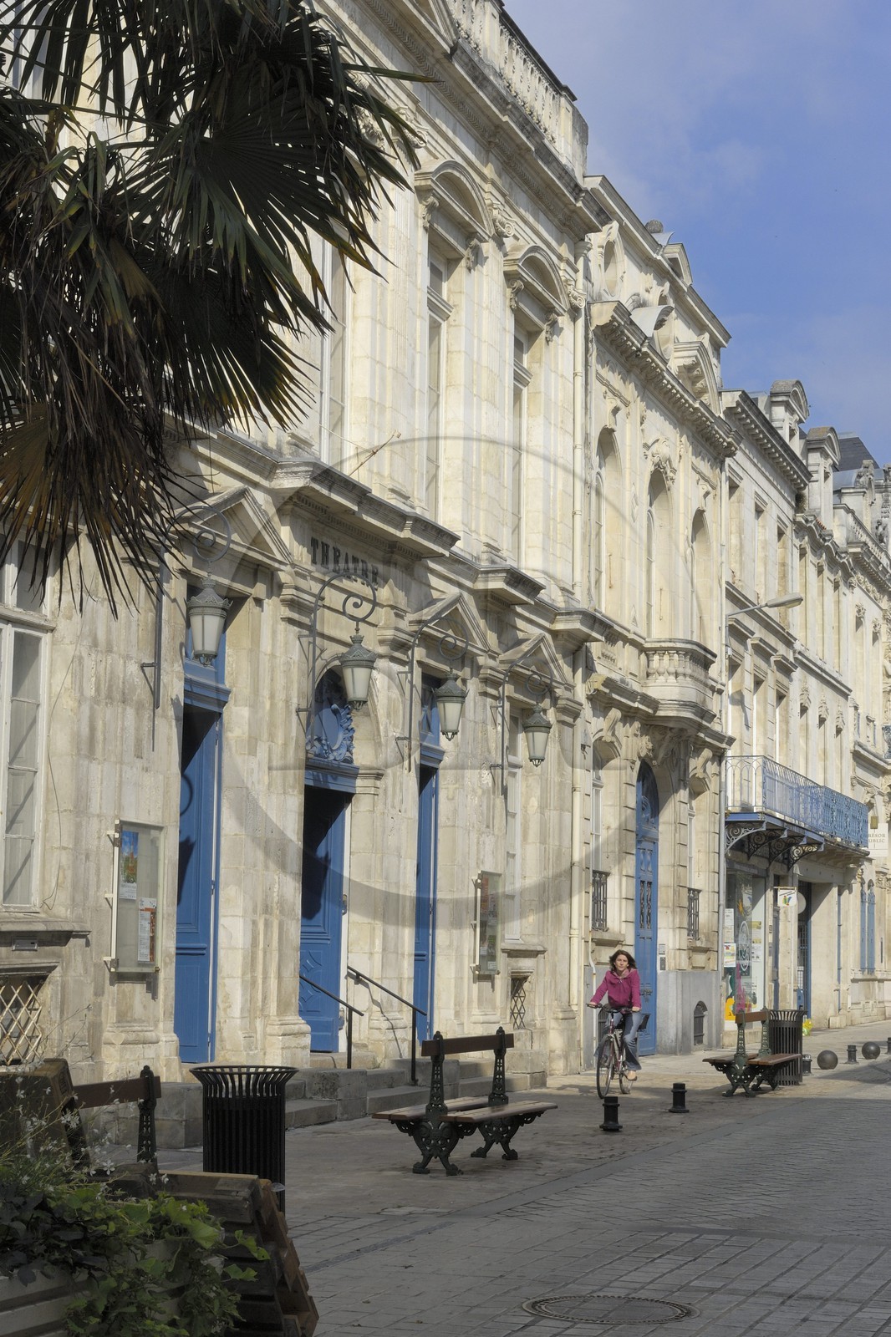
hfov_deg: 23.8
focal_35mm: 57
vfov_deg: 35.1
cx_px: 446
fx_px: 2117
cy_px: 668
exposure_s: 1/160
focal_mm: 38
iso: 100
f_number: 12
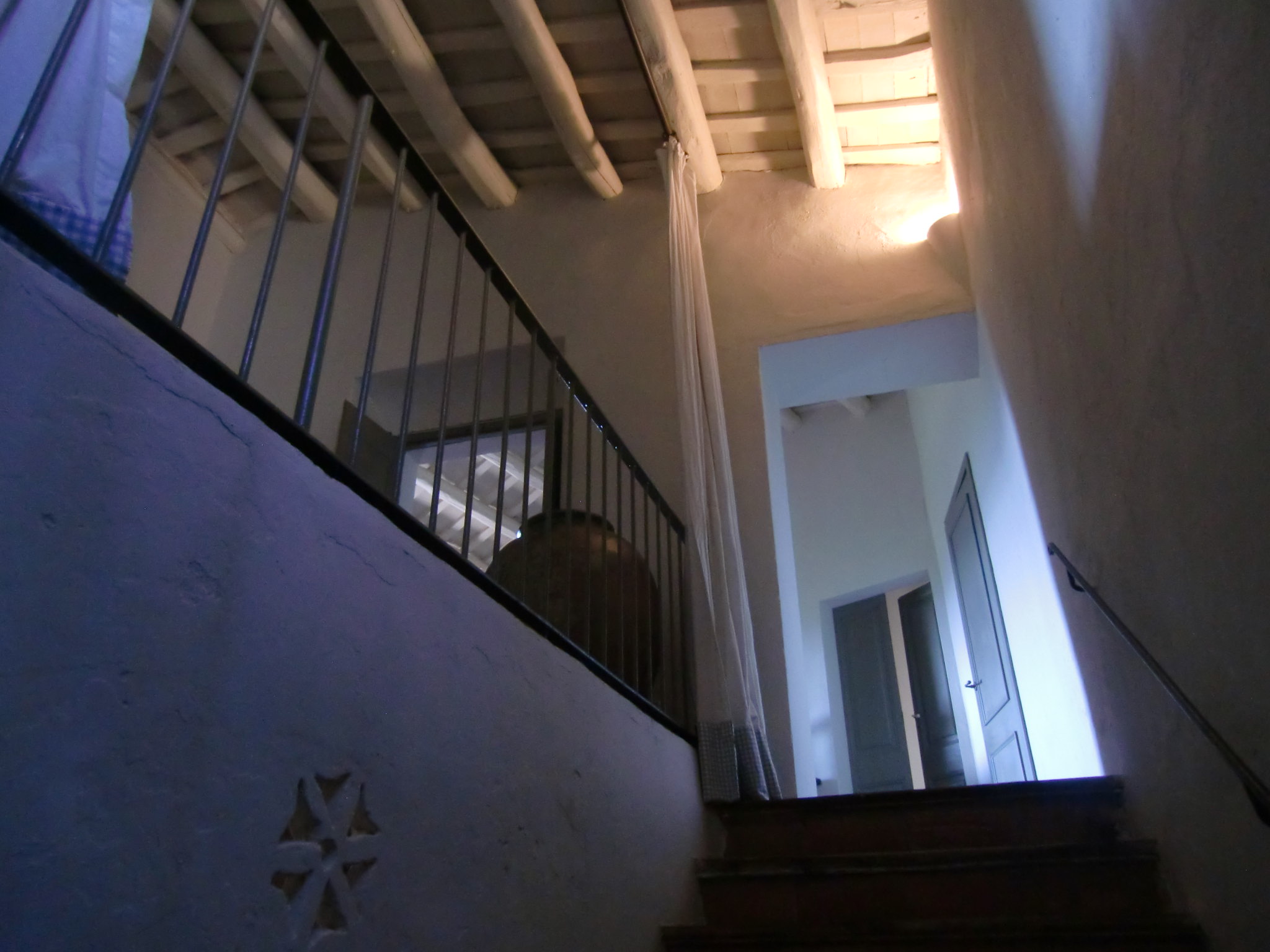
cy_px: 476
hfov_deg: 71.6
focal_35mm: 24
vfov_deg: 56.8
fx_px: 881
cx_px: 635
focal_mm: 4.3
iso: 400
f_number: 3.2
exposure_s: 1/15
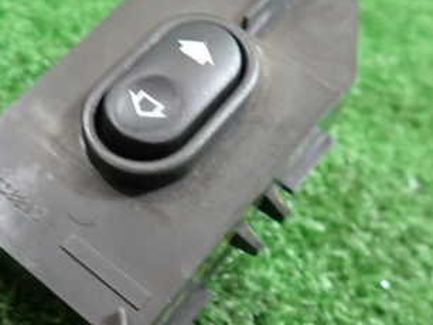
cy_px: 168
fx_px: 613
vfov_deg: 29.7
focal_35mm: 49
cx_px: 142
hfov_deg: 38.4
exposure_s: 1/30
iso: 400
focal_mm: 4.5
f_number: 2
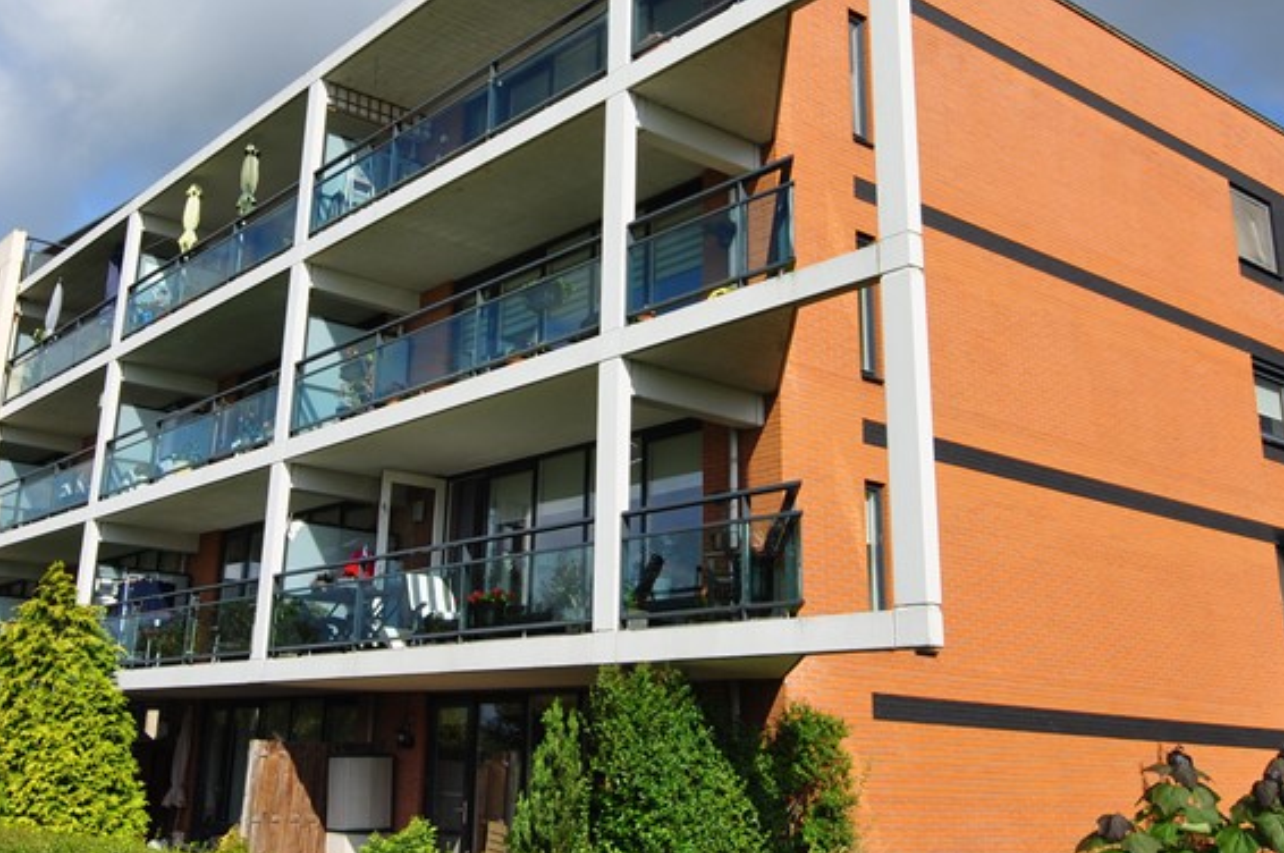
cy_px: 297
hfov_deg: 50.6
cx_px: 563
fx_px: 1354
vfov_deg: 34.7
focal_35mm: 38
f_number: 10
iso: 200
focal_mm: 14
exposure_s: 1/400
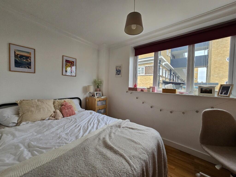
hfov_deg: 106.2
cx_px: 118
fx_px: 89
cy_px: 88
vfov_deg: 89.9
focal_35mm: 13
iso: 100
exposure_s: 1/100
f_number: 2.2
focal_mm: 2.2
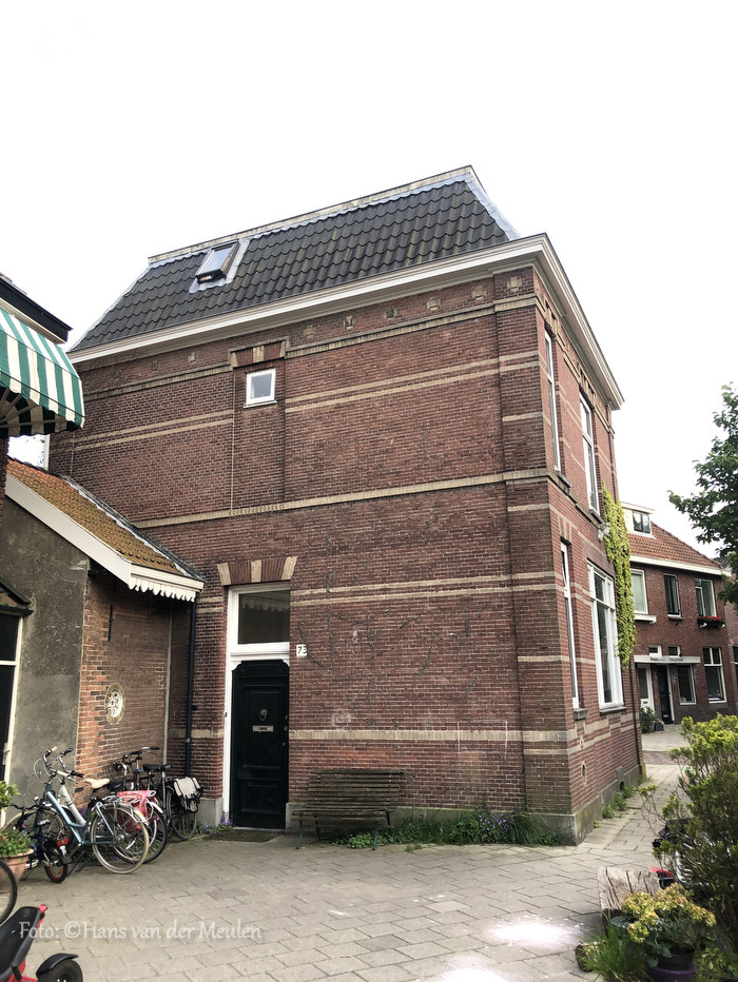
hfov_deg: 49.8
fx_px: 795
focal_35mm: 28
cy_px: 491
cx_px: 369
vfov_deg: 63.4
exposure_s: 1/179
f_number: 1.8
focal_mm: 3.99
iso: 20
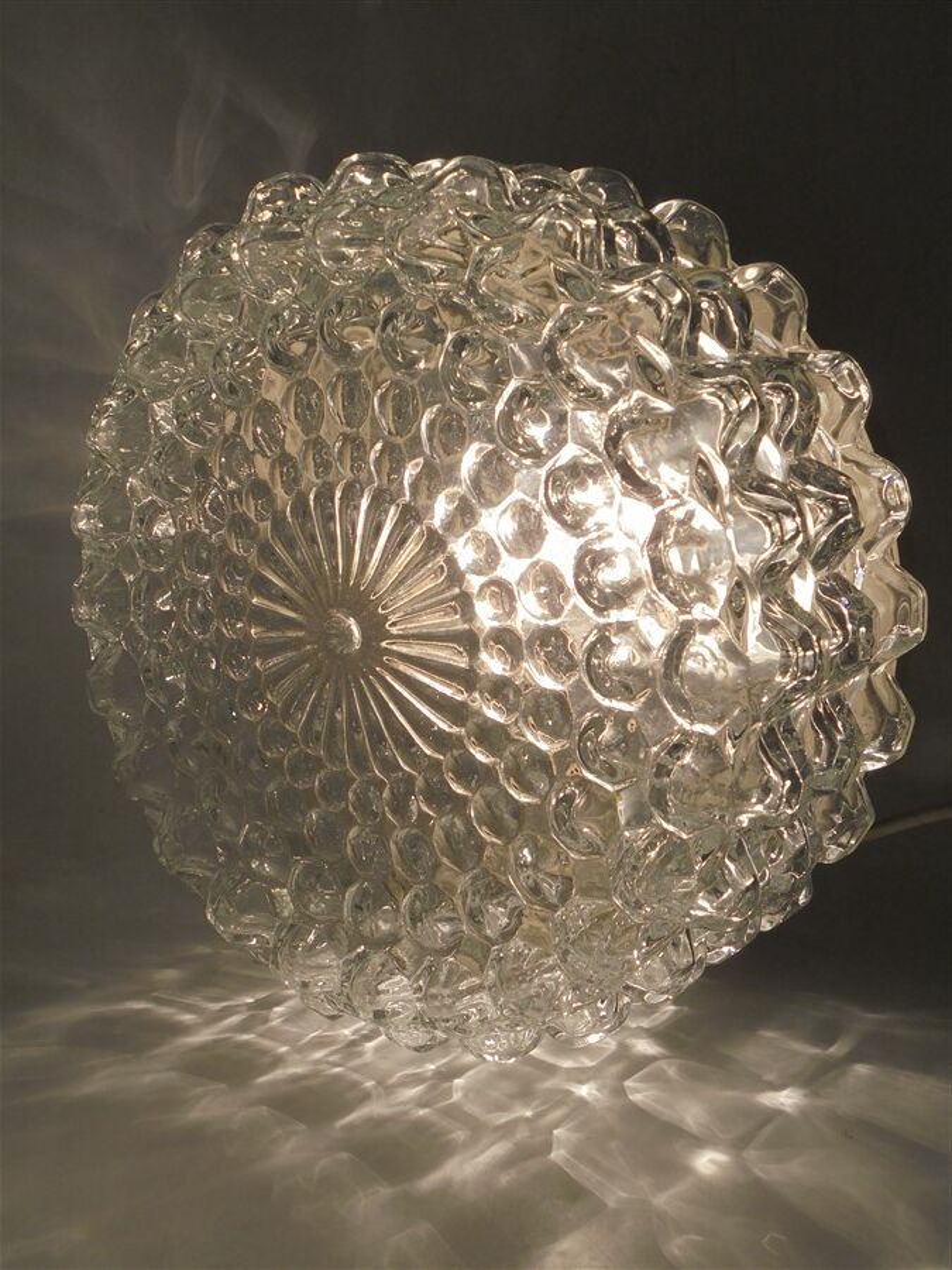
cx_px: 476
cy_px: 635
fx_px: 1577
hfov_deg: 33.6
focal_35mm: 43
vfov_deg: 43.9
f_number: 4.5
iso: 100
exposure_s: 1/200
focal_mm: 7.8
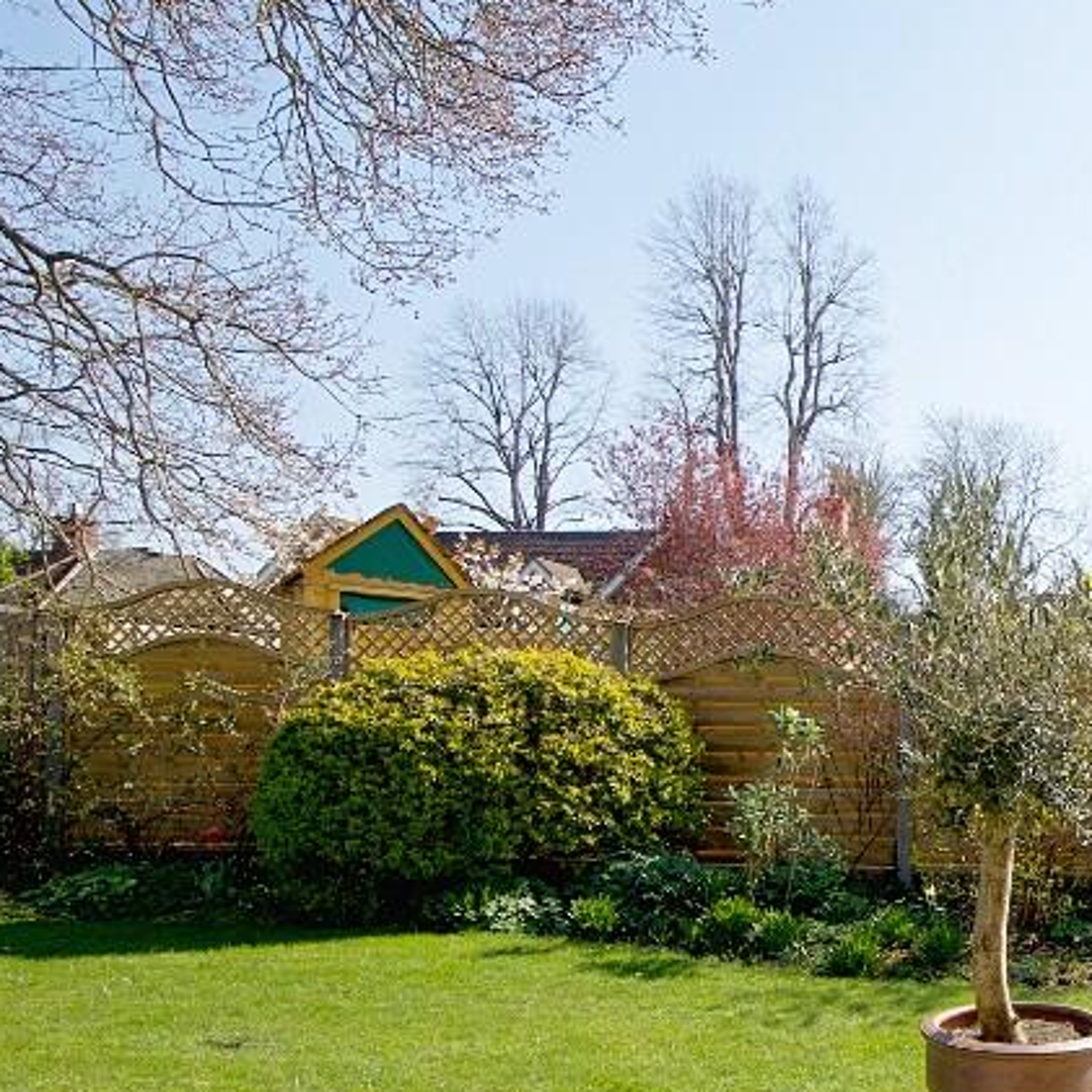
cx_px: 1149
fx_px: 1106
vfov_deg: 51.1
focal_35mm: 31
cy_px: 769
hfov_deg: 43.1
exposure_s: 1/160
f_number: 10
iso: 100
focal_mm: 10
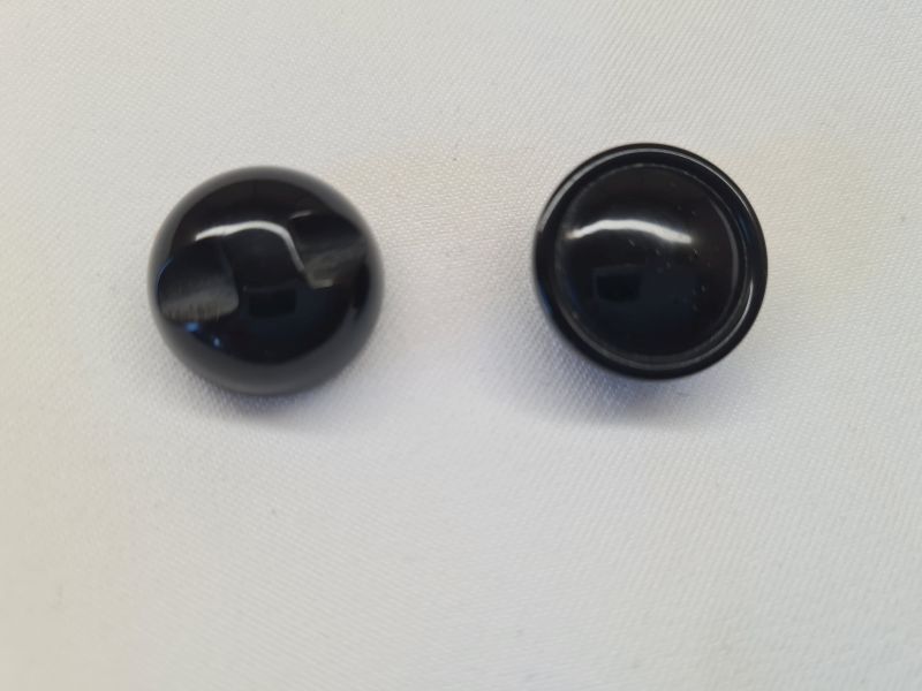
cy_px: 346
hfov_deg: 67.3
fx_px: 693
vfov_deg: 53.1
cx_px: 461
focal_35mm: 26
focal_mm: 5.4
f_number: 1.8
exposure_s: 1/190
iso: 50
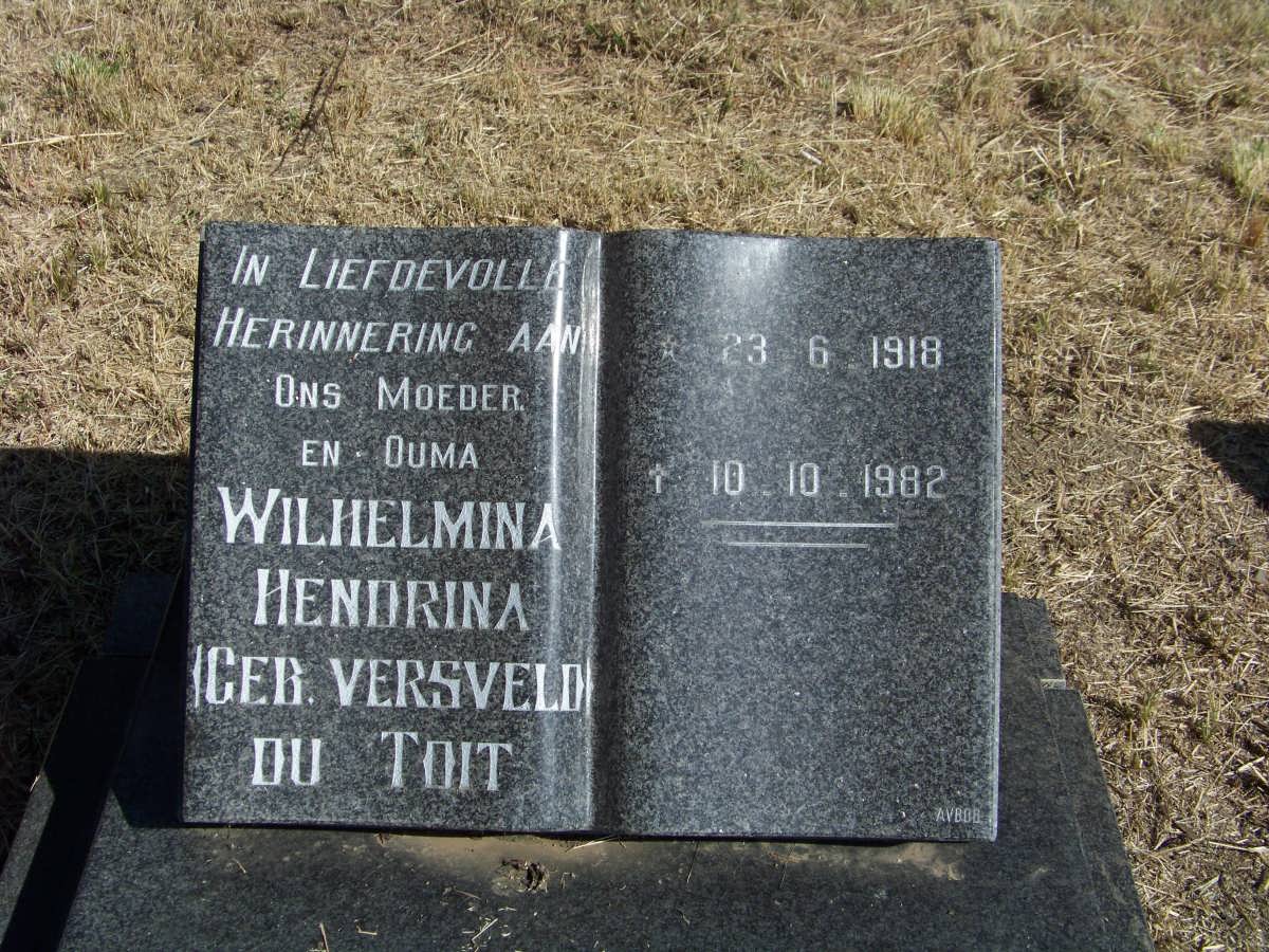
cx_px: 634
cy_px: 476
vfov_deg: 29.7
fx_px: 1796
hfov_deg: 38.9
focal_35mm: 49
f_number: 4
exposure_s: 1/800
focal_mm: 7.6
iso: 64
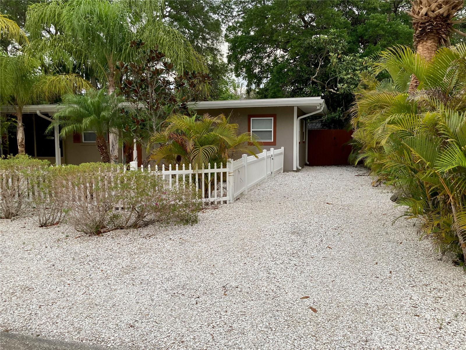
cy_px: 175
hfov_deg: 63.4
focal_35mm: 28
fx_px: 377
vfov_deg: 49.7
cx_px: 233
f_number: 1.8
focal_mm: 3.99
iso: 80
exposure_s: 1/108
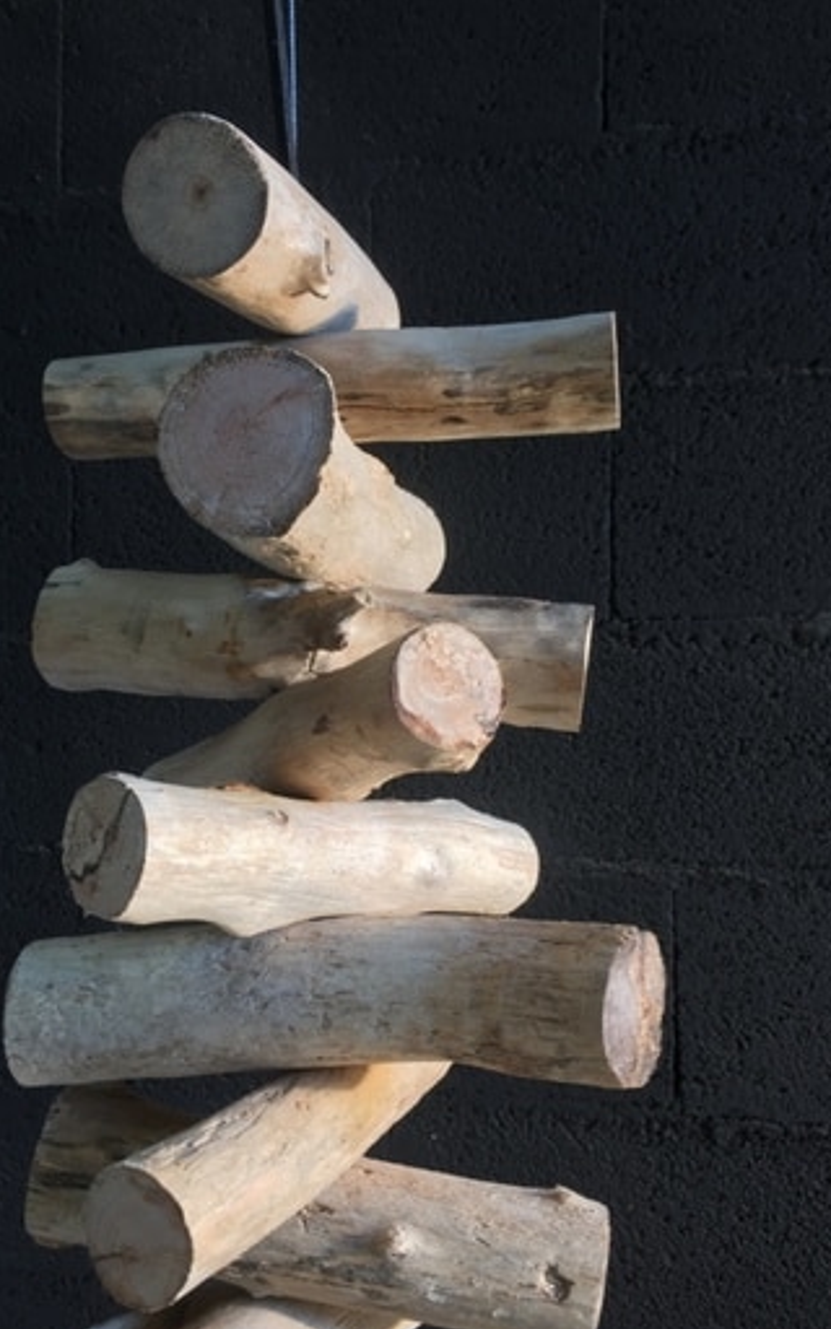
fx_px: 1160
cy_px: 689
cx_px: 371
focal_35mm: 32
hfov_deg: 39.4
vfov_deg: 59.6
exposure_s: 1/40
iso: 32
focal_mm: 4.15
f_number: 2.2
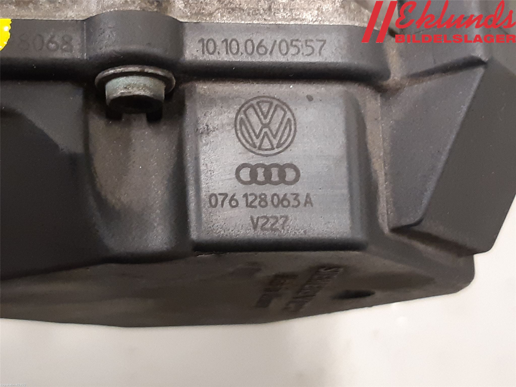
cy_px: 194
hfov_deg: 67.3
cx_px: 258
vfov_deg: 53.1
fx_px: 388
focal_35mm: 26
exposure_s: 1/33
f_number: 1.7
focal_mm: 3.93
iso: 250
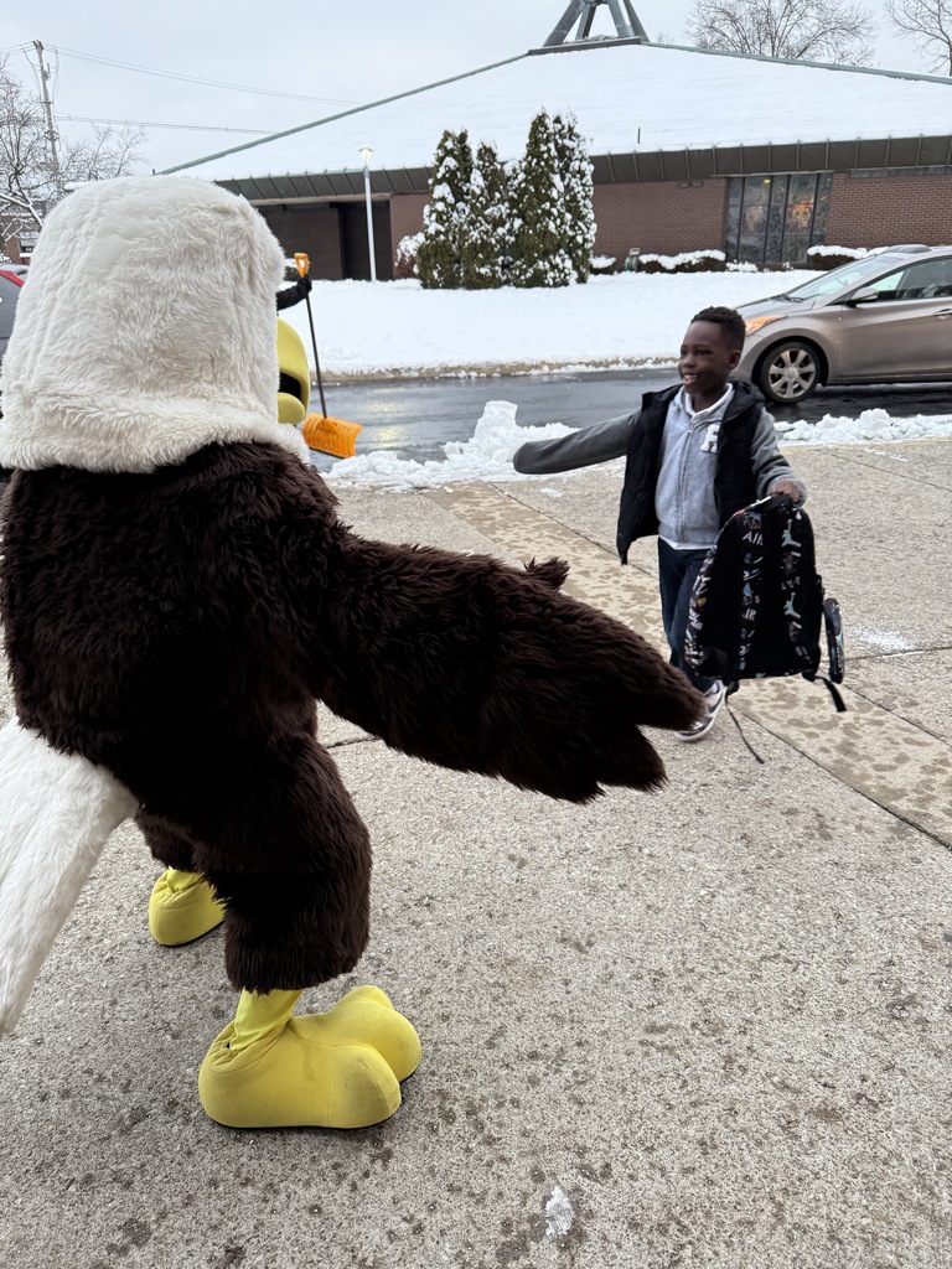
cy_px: 634
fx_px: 880
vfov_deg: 71.6
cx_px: 476
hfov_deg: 56.8
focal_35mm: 24
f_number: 1.78
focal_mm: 6.76
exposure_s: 1/105
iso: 200
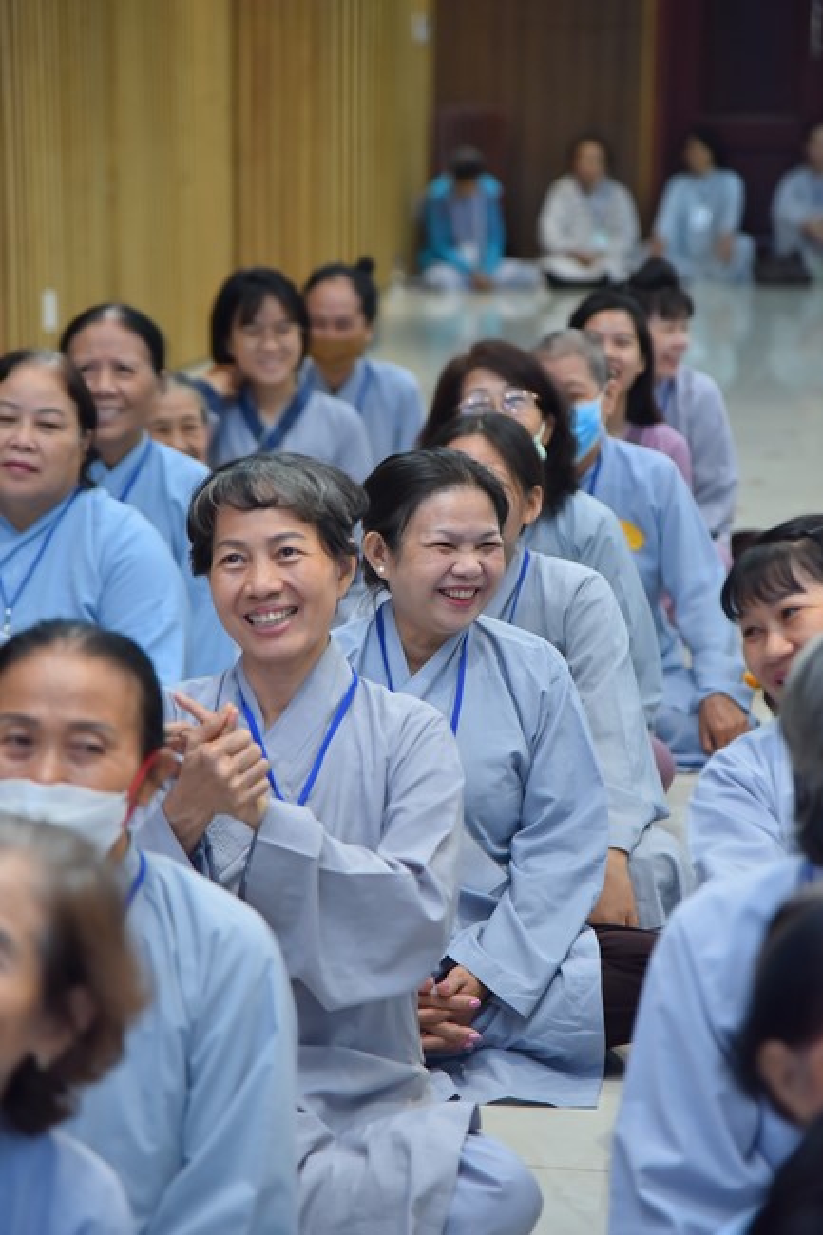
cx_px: 412
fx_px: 4117
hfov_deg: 11.4
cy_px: 618
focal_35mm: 120
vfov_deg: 17.1
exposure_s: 1/125
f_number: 4.5
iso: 1250
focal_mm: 120
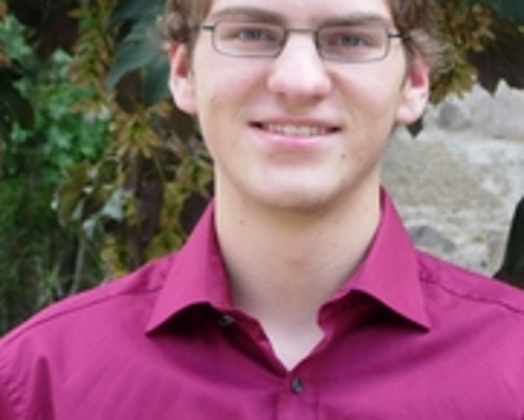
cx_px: 250
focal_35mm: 284
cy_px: 145
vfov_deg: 5.5
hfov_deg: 6.8
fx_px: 4407
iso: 64
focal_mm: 23.4
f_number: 4.9
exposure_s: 1/67.8
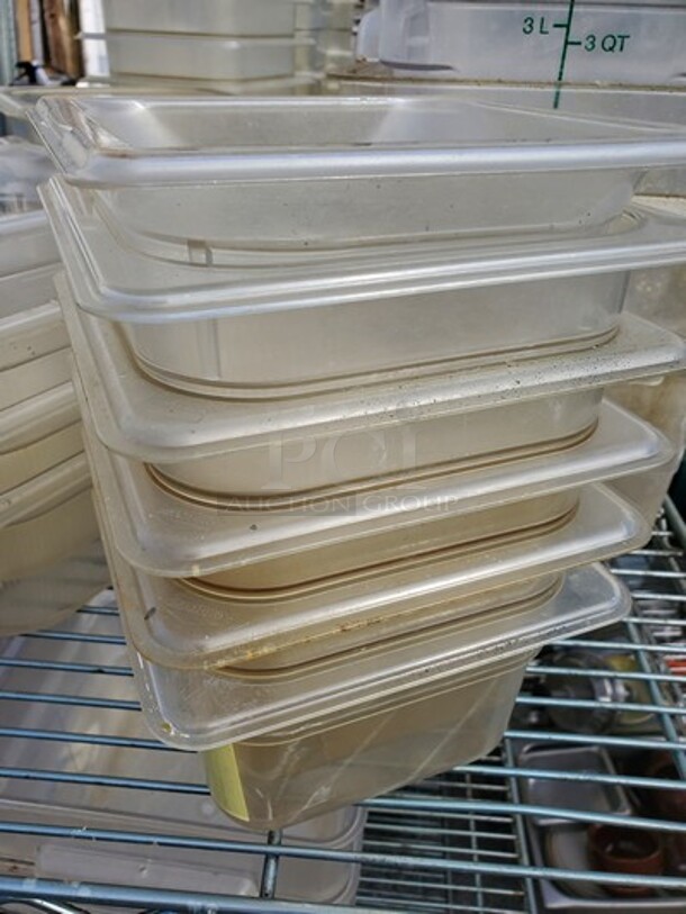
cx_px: 343
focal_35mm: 26
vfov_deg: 67.3
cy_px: 457
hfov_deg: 53.1
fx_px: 687
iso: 50
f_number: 2.4
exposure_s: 1/963
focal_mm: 4.3
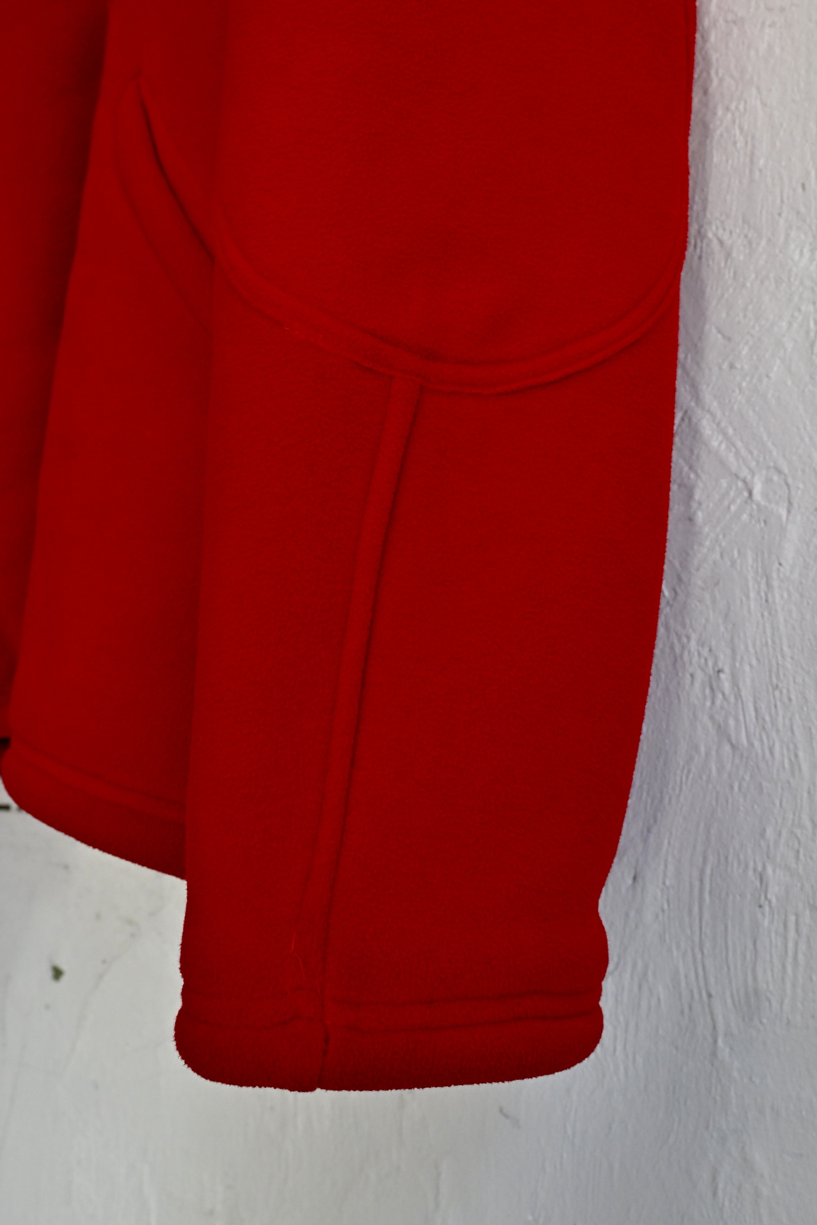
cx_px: 408
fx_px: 1021
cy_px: 612
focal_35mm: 30
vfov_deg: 61.9
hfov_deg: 43.6
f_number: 5
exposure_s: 1/100
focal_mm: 20
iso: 500
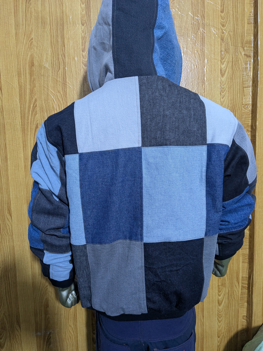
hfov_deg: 51.4
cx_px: 132
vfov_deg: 65.3
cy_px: 176
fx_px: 274
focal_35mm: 27
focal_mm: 4.38
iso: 230
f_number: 1.73
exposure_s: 1/25
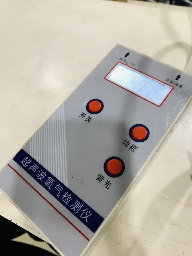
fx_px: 192
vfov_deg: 67.3
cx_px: 96
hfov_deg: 53.1
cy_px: 128
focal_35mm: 26
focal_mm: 4.25
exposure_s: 1/60
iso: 200
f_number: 1.8
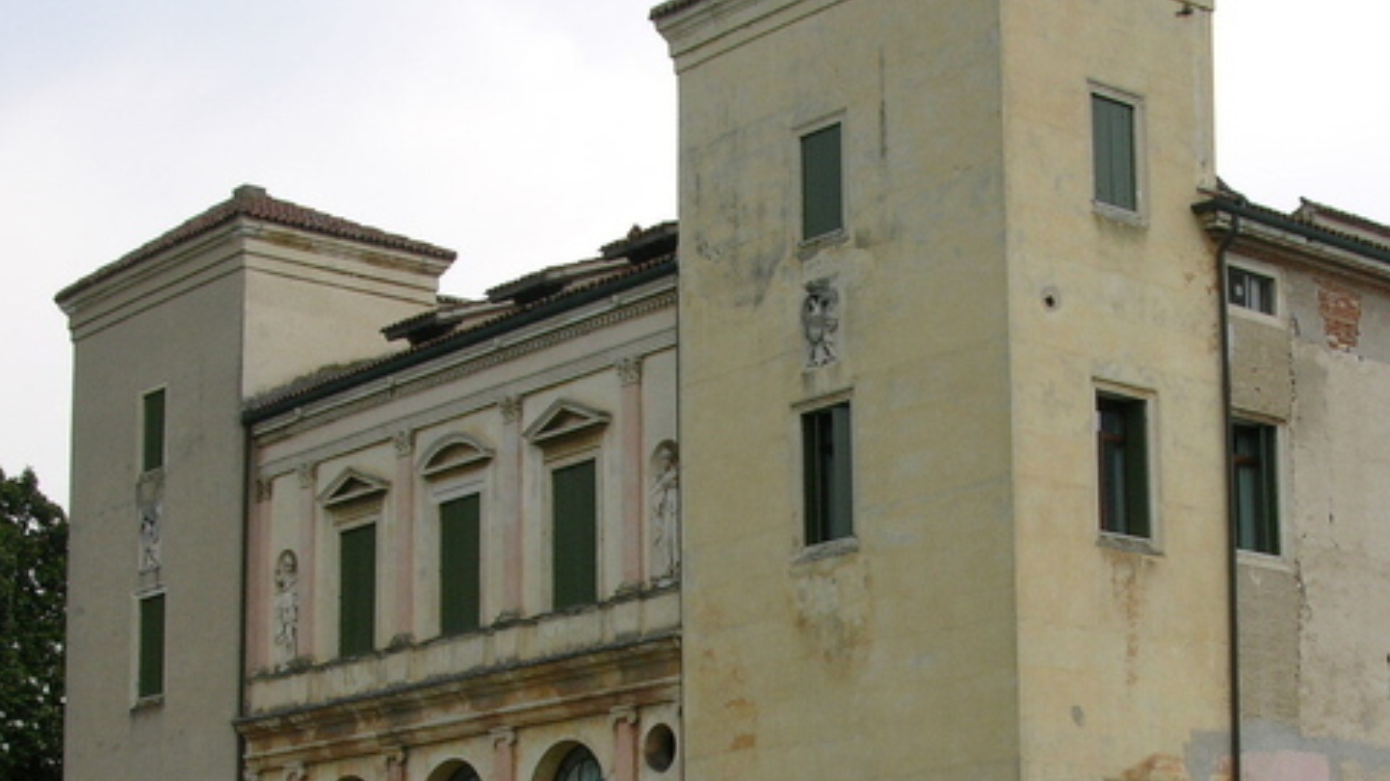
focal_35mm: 74
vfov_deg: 16.1
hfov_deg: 28.5
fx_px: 2726
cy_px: 694
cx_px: 874
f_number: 8
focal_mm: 8.9
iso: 50
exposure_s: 1/60
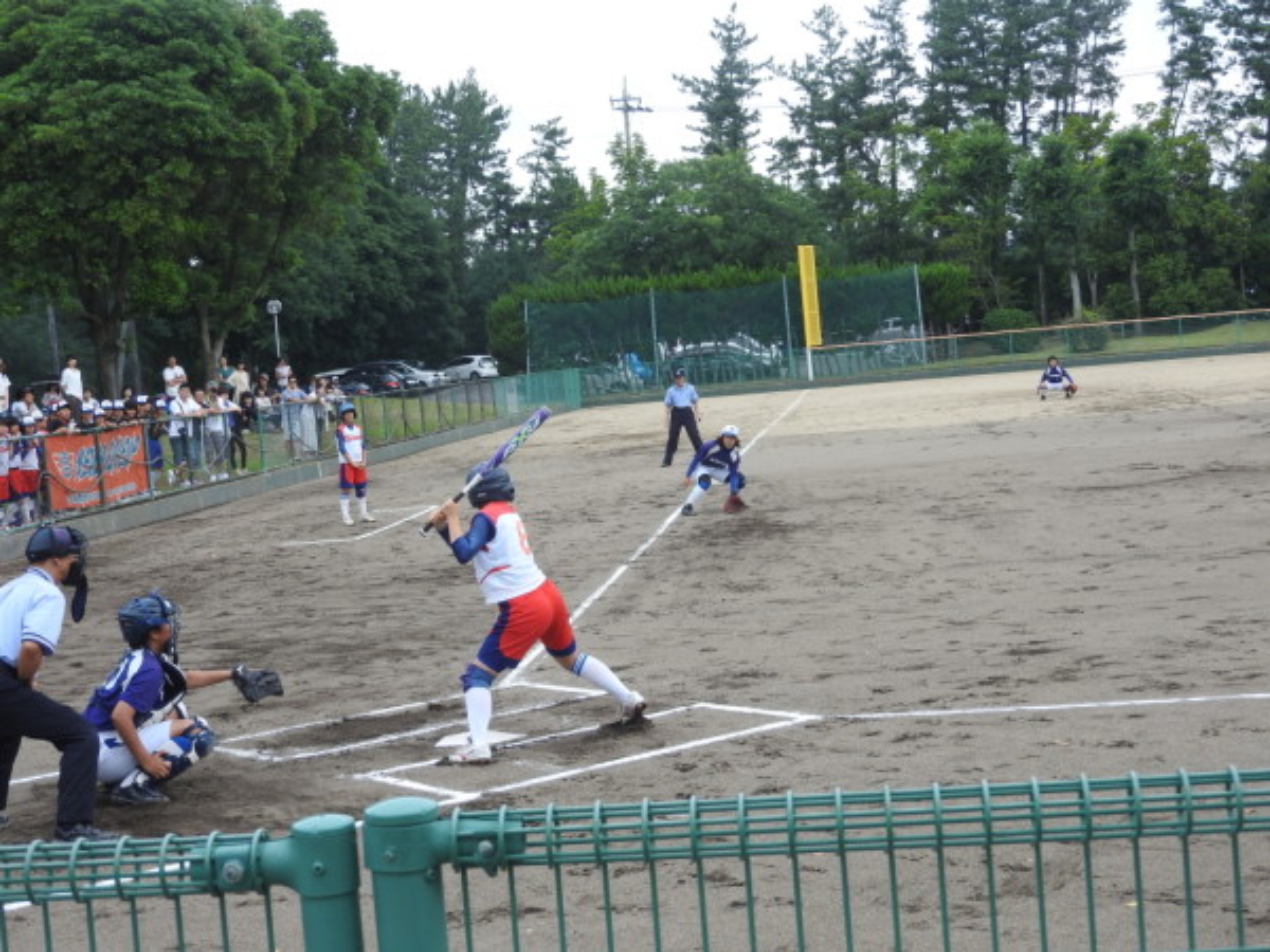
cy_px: 476
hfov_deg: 32.2
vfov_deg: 24.4
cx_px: 635
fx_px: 2201
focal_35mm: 60
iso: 100
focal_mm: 10.7
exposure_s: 1/320
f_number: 4.2
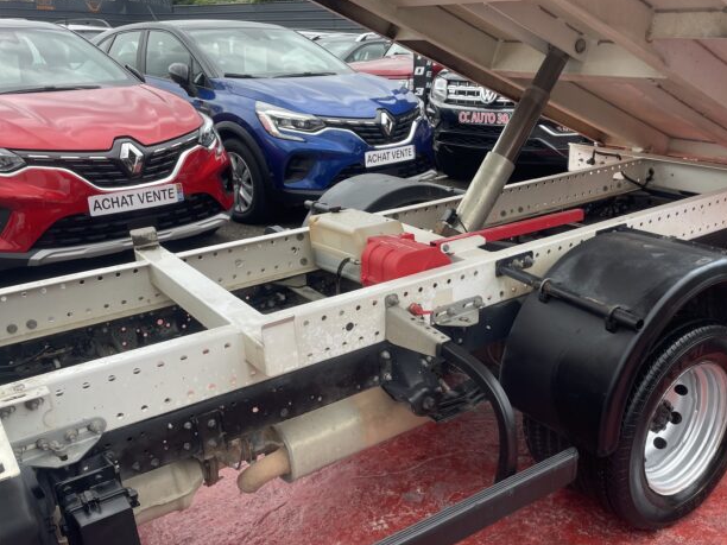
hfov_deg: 53.4
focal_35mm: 34
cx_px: 455
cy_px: 312
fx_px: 714
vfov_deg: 41.7
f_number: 1.6
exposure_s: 1/121
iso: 40
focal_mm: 4.2
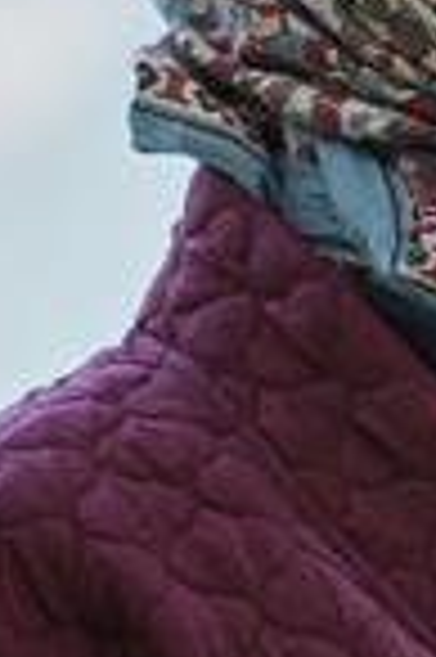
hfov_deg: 3.6
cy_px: 189
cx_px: 530
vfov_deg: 5.4
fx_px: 6956
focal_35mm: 382
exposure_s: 1/125
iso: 500
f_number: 5
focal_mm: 120
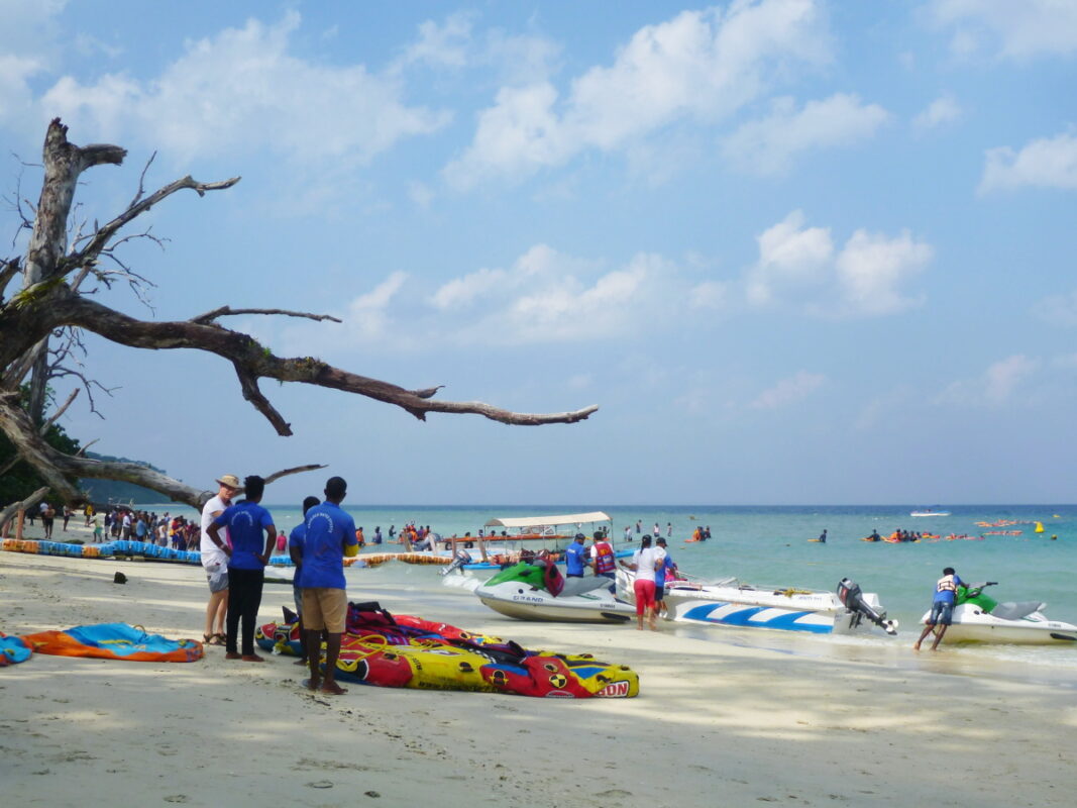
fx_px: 1182
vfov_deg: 37.7
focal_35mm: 38
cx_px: 538
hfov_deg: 49.0
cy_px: 404
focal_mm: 6.8
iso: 100
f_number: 4
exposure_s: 1/1000
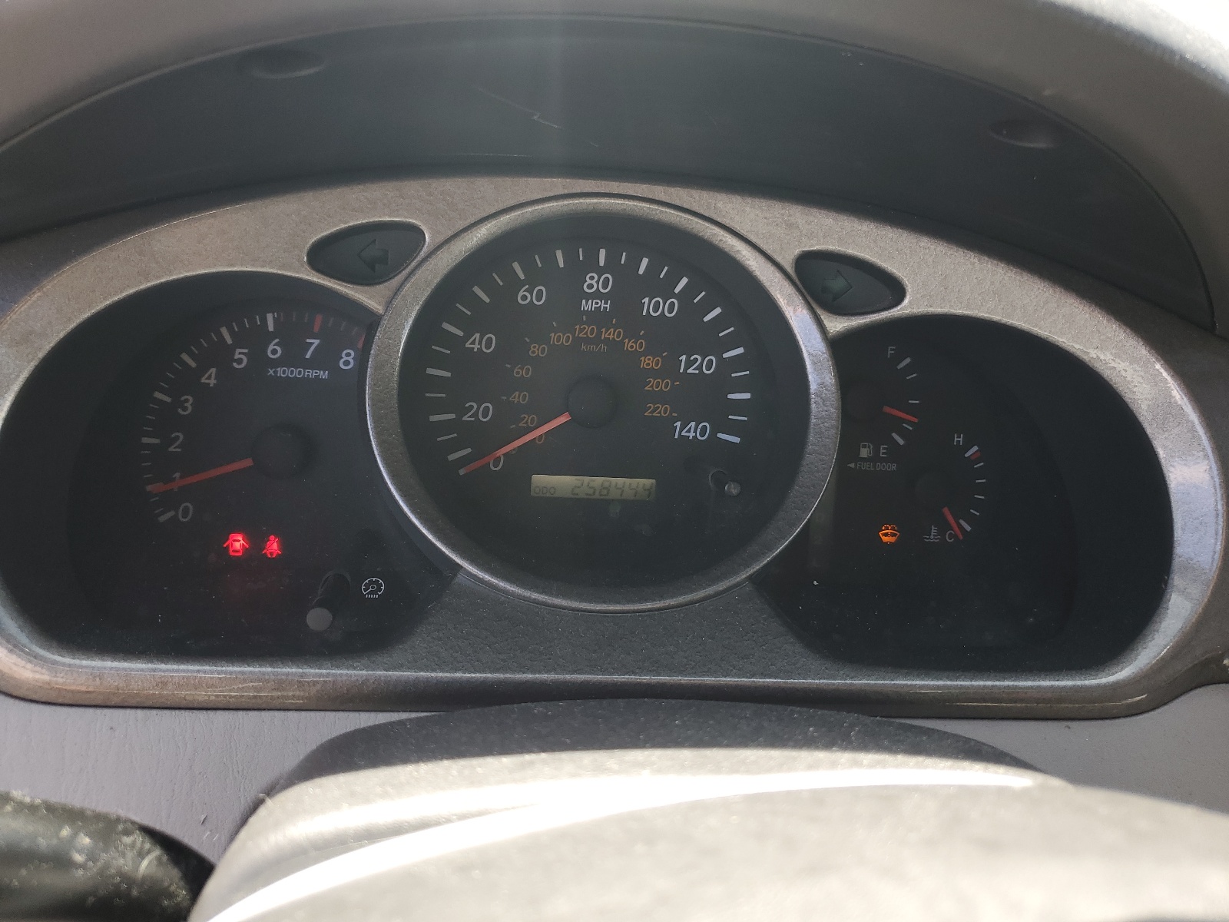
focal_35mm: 26
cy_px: 461
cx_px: 614
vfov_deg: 53.1
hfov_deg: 67.3
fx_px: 923
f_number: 1.5
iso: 50
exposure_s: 1/286
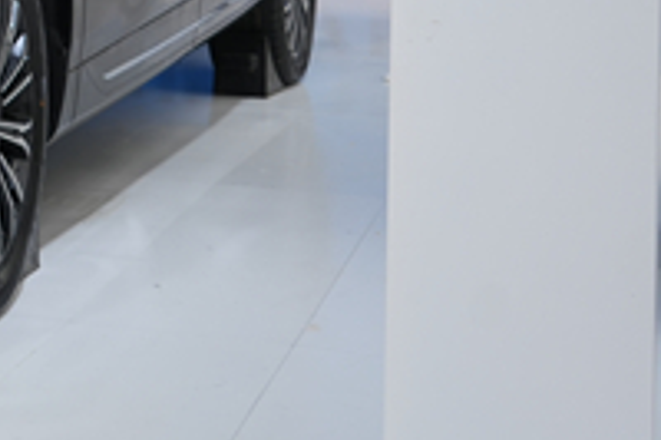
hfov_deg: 16.8
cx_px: -360
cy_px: -198
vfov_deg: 12.0
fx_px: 2000
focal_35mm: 109
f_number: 4
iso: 320
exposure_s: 1/320
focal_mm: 33
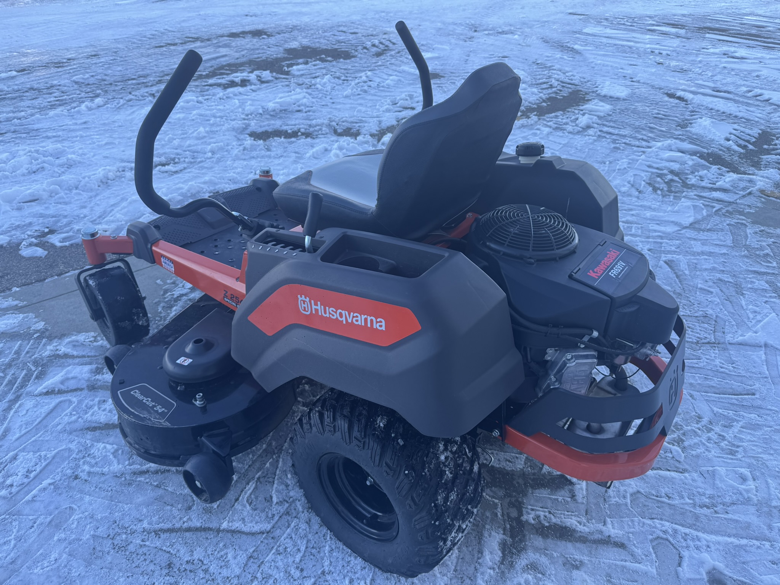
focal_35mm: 24
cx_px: 390
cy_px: 292
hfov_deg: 71.6
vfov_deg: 56.8
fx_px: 541
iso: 80
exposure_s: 1/604
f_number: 1.78
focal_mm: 6.76
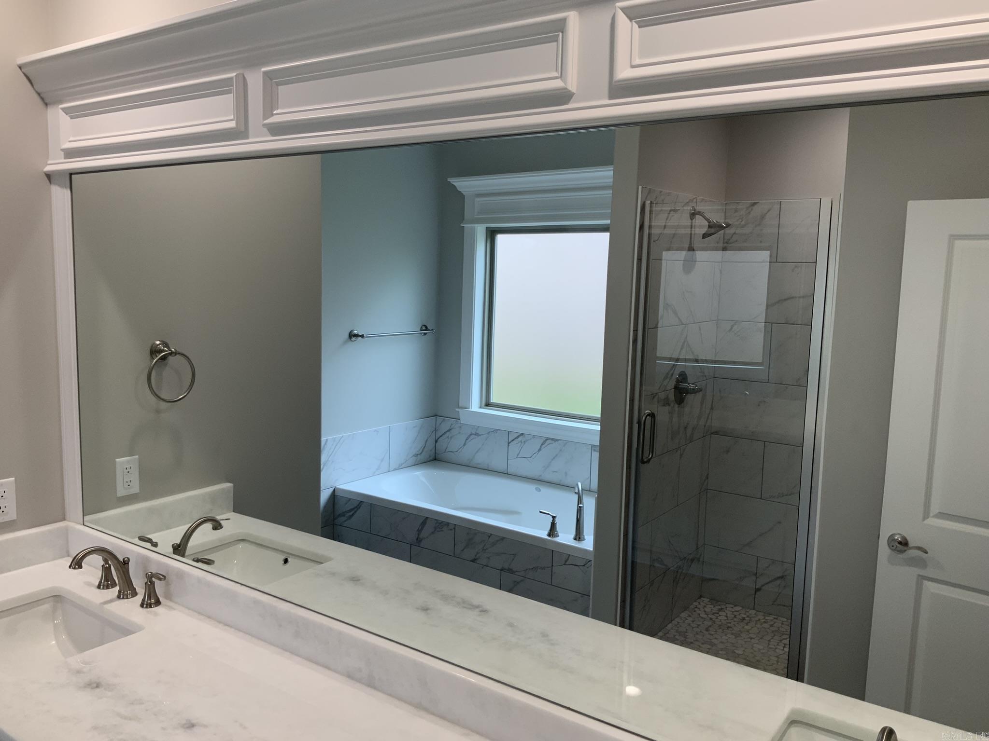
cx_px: 494
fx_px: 829
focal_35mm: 29
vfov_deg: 48.2
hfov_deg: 61.7
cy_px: 370
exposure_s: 1/120
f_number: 1.8
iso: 64
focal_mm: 3
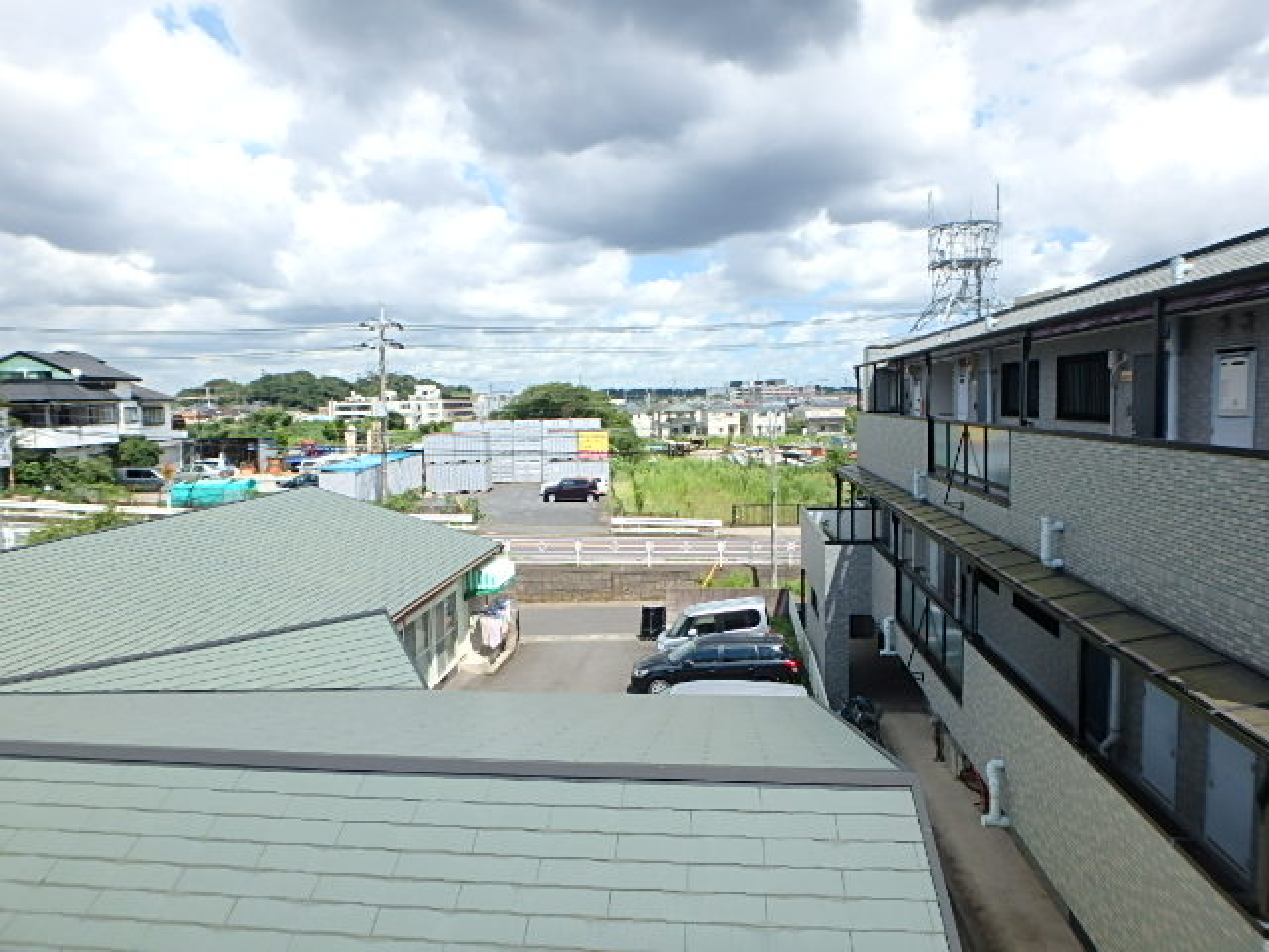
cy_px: 476
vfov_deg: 63.4
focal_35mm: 21
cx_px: 634
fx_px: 770
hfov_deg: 79.0
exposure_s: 1/1000
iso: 125
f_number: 3.5
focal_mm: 3.7
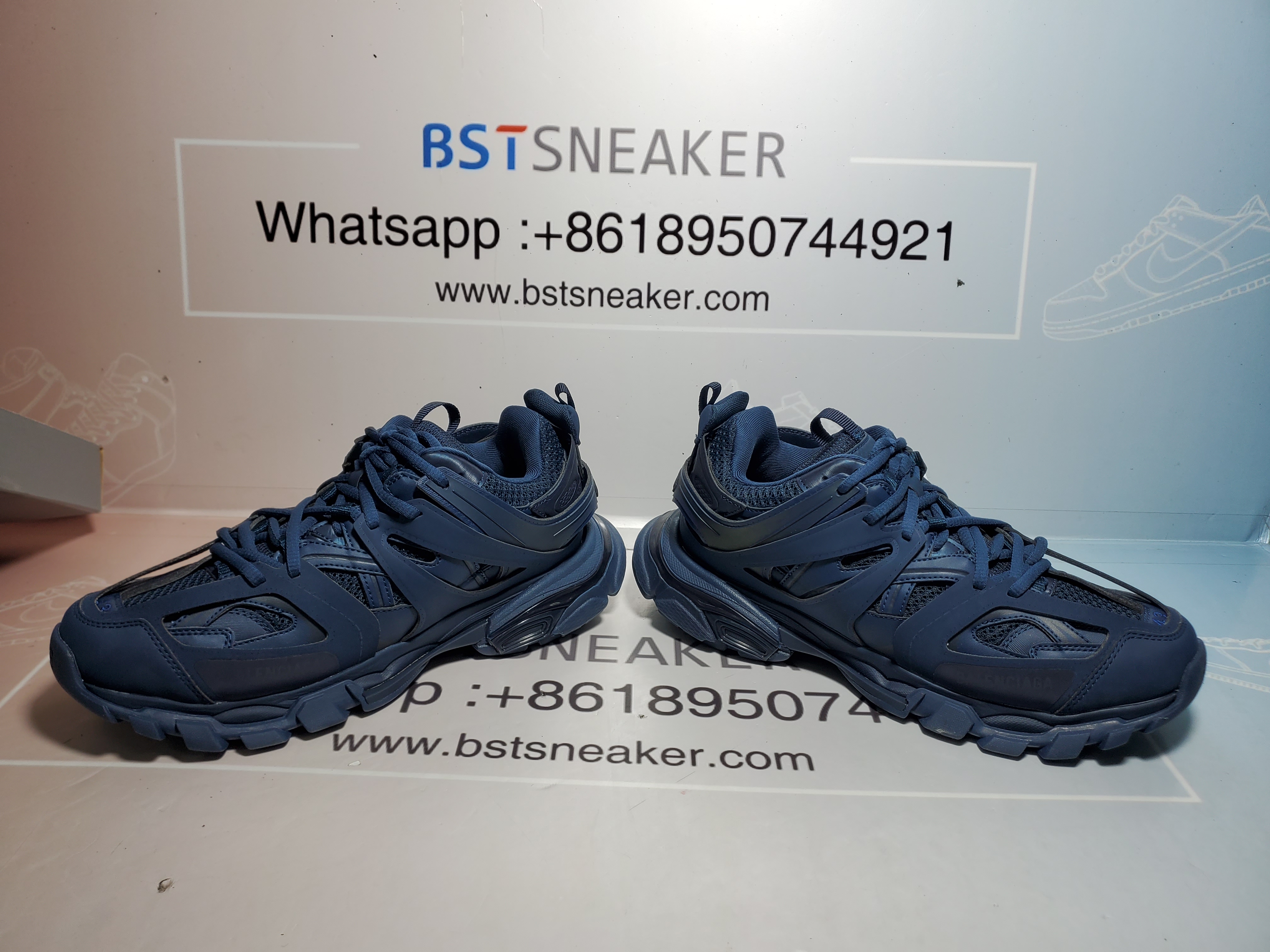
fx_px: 954
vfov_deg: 53.1
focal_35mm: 26
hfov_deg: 67.3
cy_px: 476
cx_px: 635
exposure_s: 1/594
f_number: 1.5
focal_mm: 4.3
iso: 50
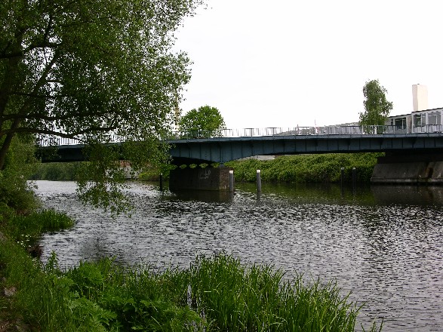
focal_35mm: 35
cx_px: 222
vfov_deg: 40.7
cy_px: 166
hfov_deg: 52.6
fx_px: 448
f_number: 7.1
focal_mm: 8.9
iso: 50
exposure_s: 1/77.6
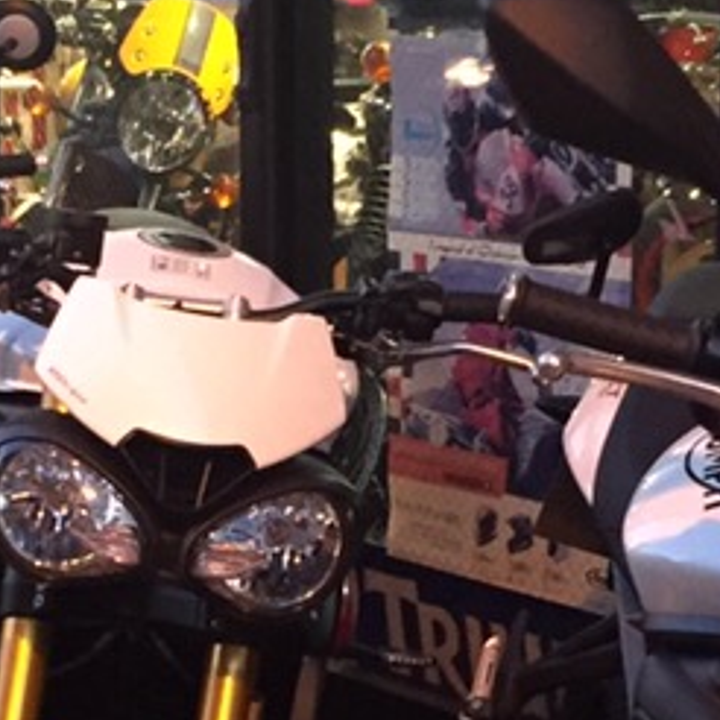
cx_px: 278
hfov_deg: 13.9
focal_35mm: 125
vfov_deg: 13.9
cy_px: 615
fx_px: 2942
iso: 200
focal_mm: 4.15
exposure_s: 1/30
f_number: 2.2
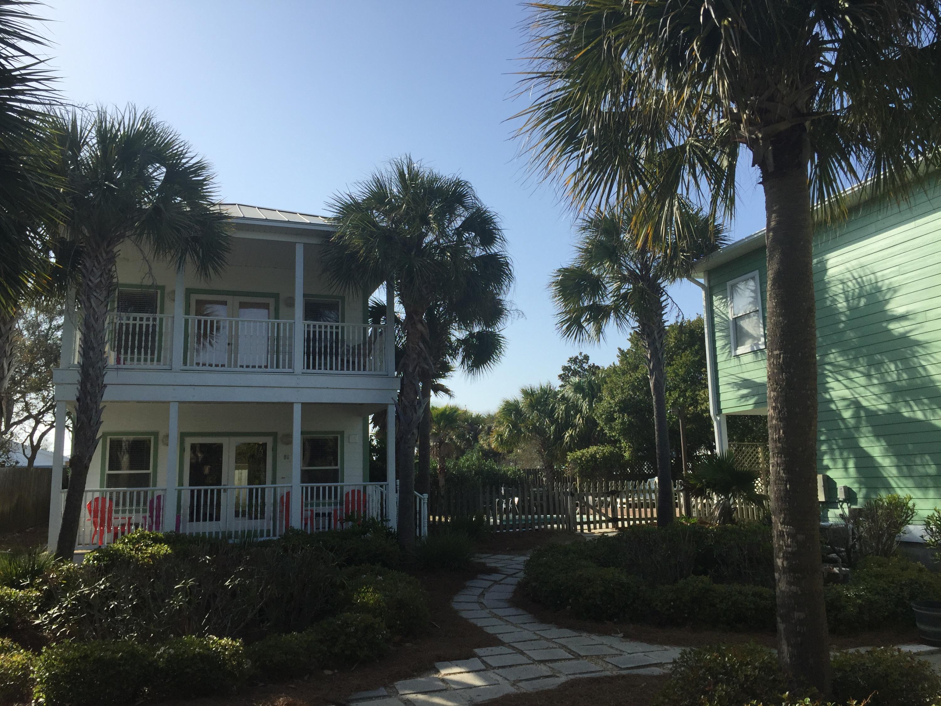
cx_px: 470
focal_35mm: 29
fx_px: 788
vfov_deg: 48.2
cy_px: 353
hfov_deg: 61.7
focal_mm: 4.15
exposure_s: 1/2326
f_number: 2.2
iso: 32
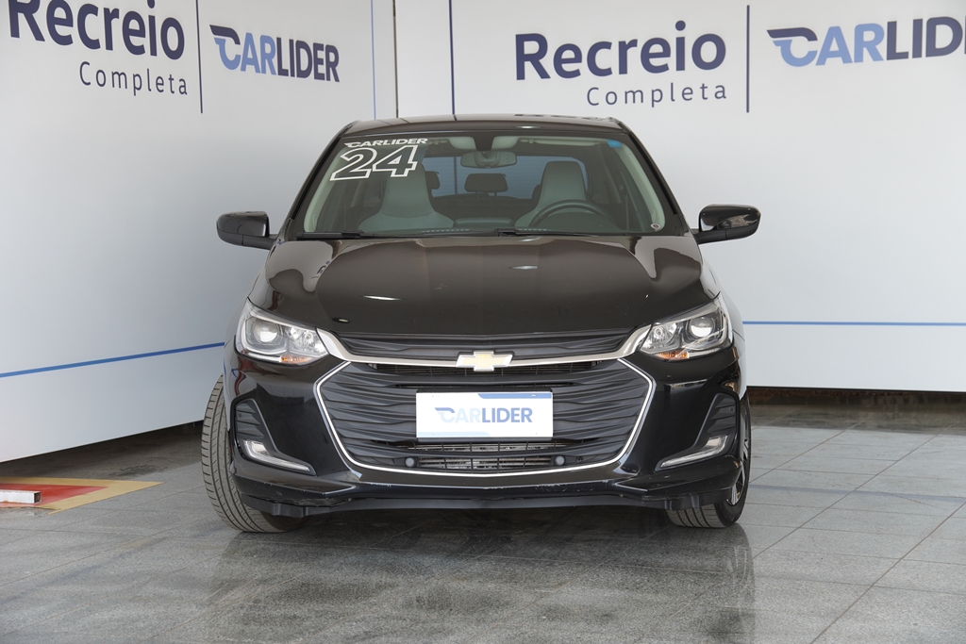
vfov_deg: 19.7
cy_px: 322
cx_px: 483
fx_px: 1852
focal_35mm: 69
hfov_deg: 29.2
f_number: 4
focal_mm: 46
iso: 100
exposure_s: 1/80
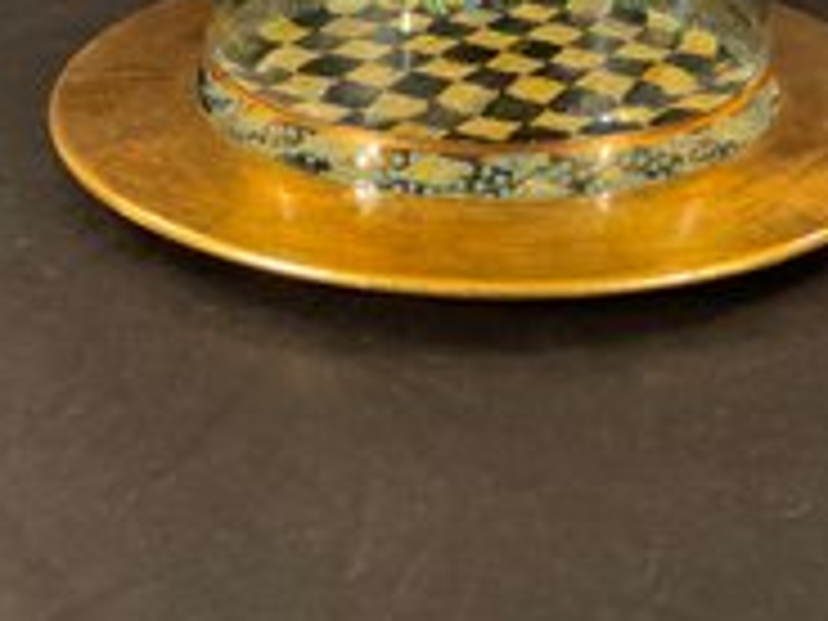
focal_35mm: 54
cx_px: 479
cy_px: 56
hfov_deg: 35.5
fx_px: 1292
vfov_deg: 26.1
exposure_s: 1/40
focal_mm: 3
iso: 250
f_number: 1.8
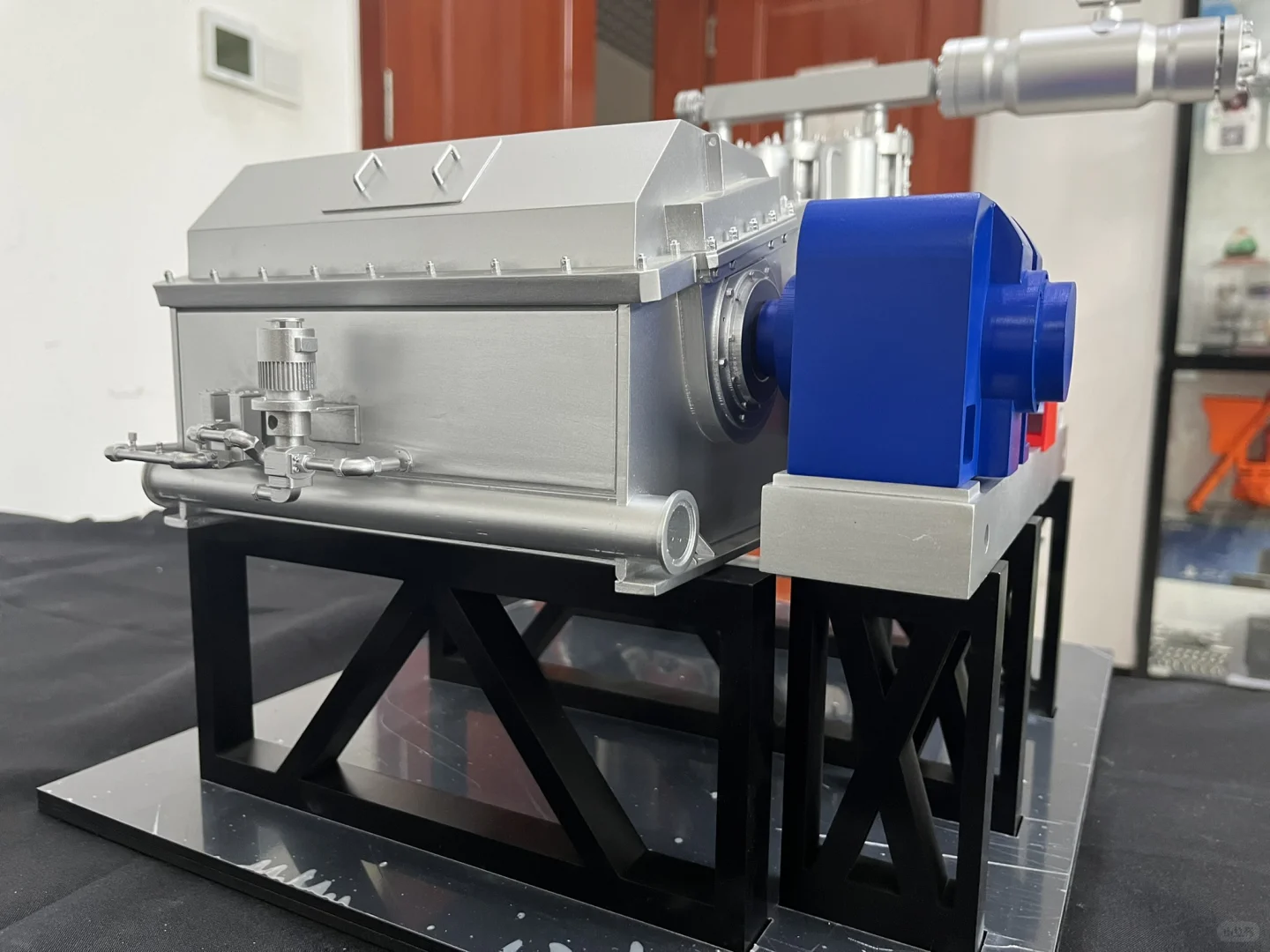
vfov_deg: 53.1
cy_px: 476
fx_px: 954
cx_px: 635
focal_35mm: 26
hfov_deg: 67.3
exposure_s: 1/50
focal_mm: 5.1
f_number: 1.6
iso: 250
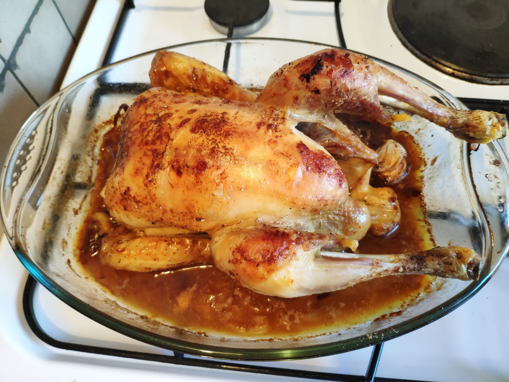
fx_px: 309
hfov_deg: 79.0
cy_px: 191
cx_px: 254
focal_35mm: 21
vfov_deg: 63.4
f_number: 1.8
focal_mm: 4.22
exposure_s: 1/33
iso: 648
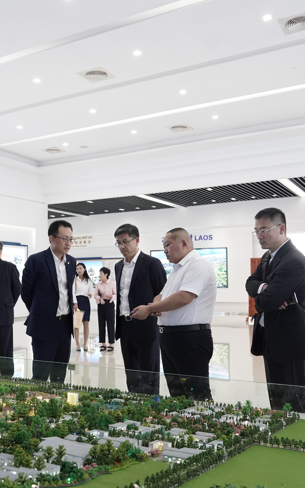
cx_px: 114
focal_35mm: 37
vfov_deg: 52.7
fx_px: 492
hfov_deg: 34.3
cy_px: 245
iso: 3200
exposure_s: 1/320
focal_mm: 24
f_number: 4
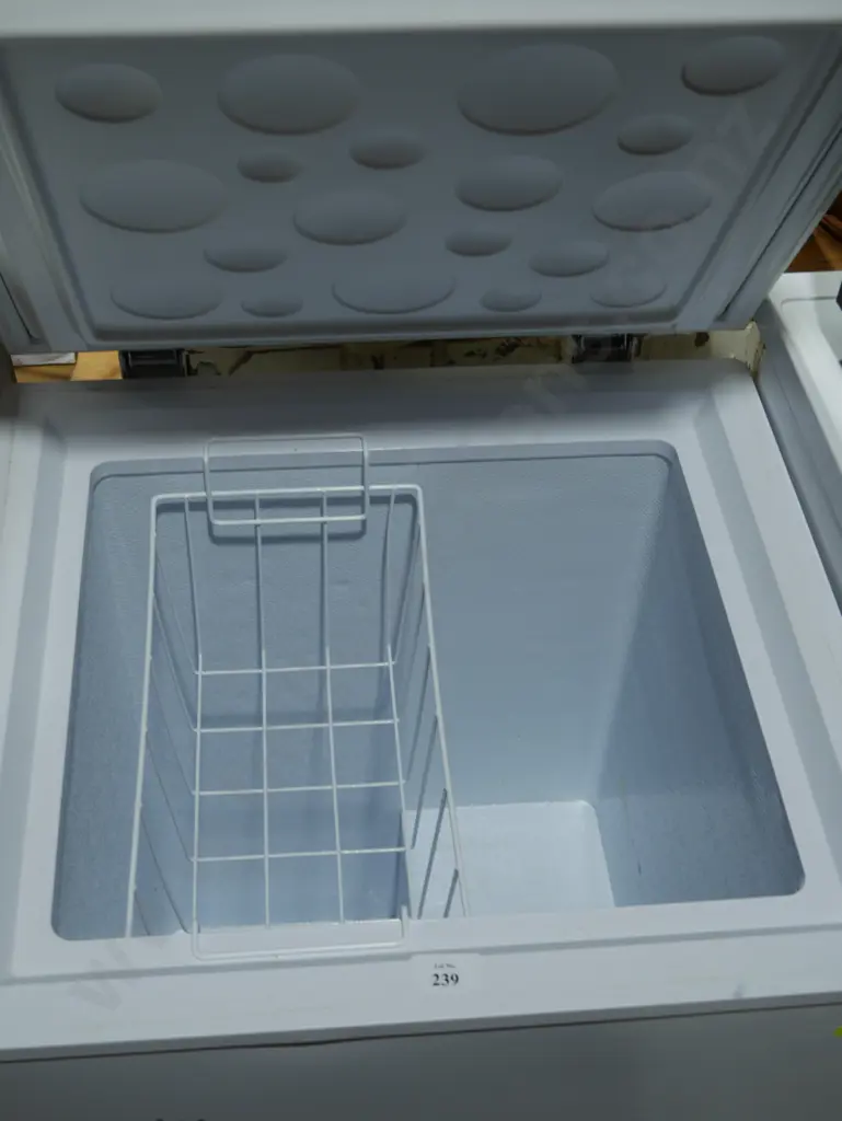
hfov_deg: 32.9
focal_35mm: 44
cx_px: 421
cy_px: 560
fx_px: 1426
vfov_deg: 42.9
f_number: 4.7
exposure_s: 1/125
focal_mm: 22
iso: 200
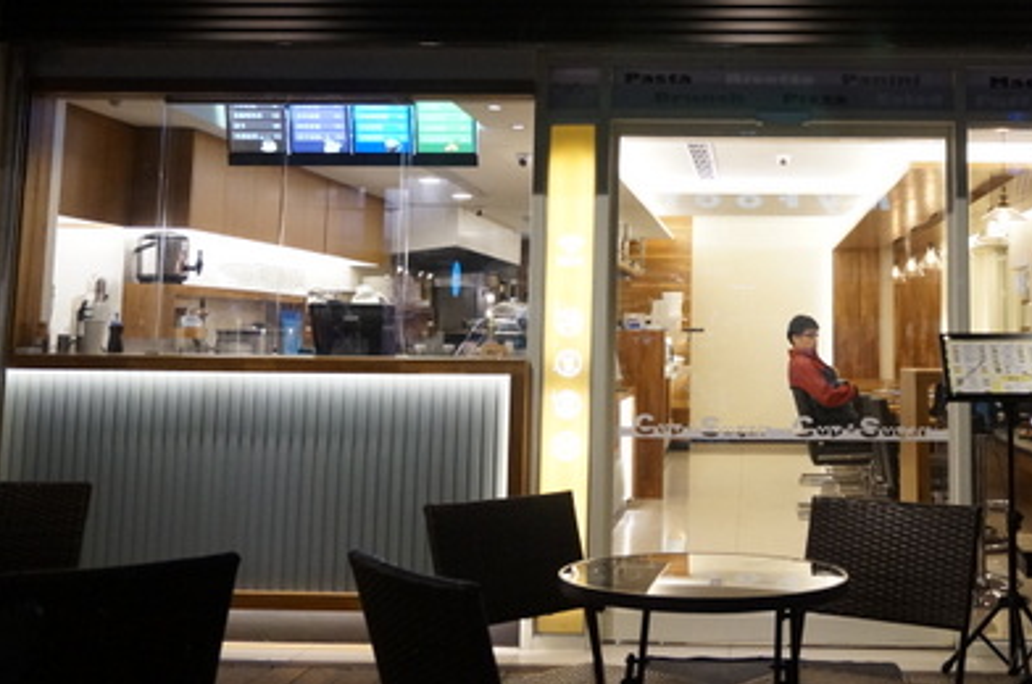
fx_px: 1402
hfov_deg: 39.8
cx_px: 713
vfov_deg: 27.0
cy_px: 149
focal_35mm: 49
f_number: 4
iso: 2000
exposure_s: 1/160
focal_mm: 20
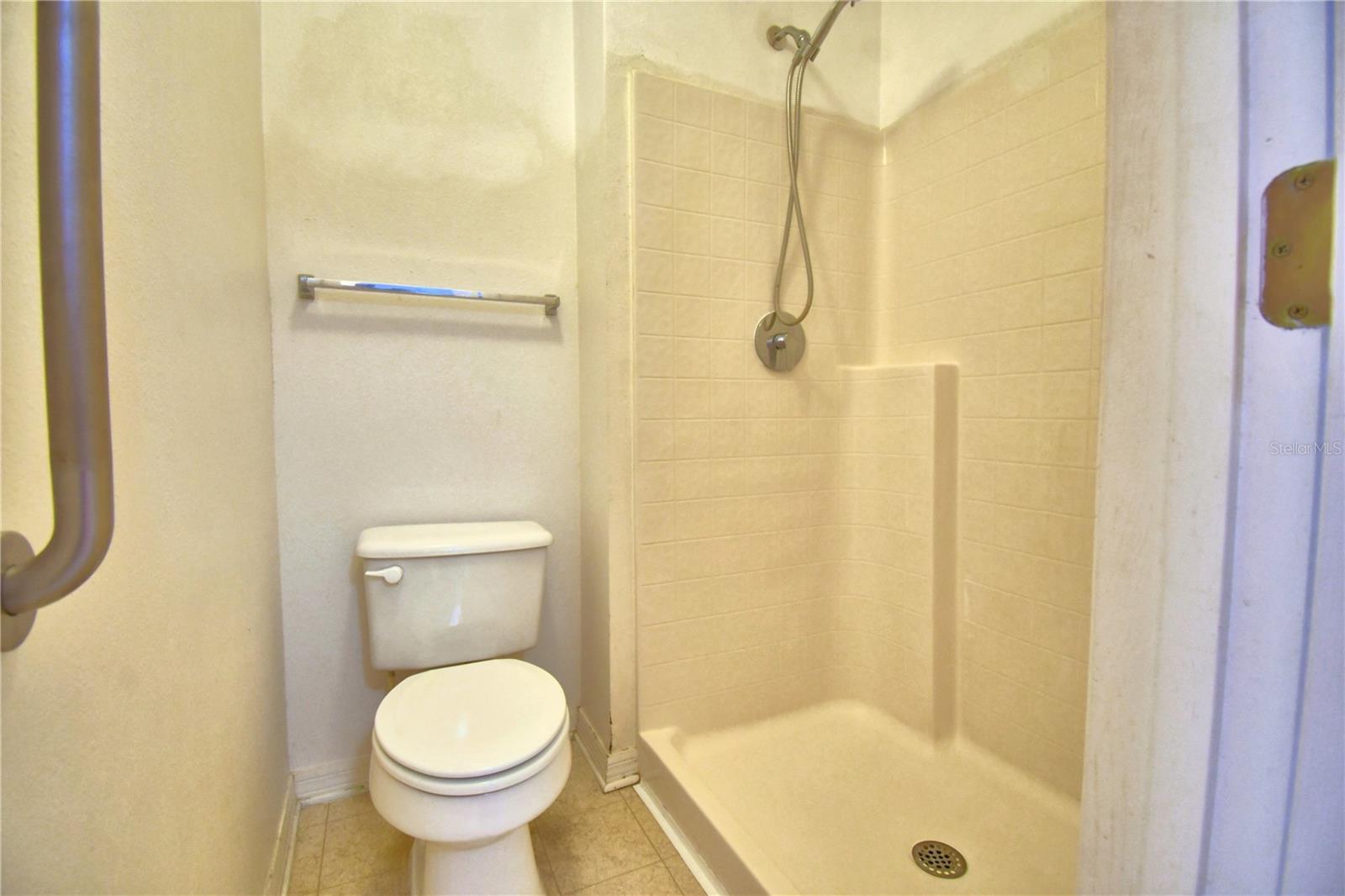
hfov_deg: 100.4
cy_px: 448
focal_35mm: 15
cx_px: 672
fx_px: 560
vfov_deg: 77.3
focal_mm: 10
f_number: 4.5
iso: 400
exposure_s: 1/40
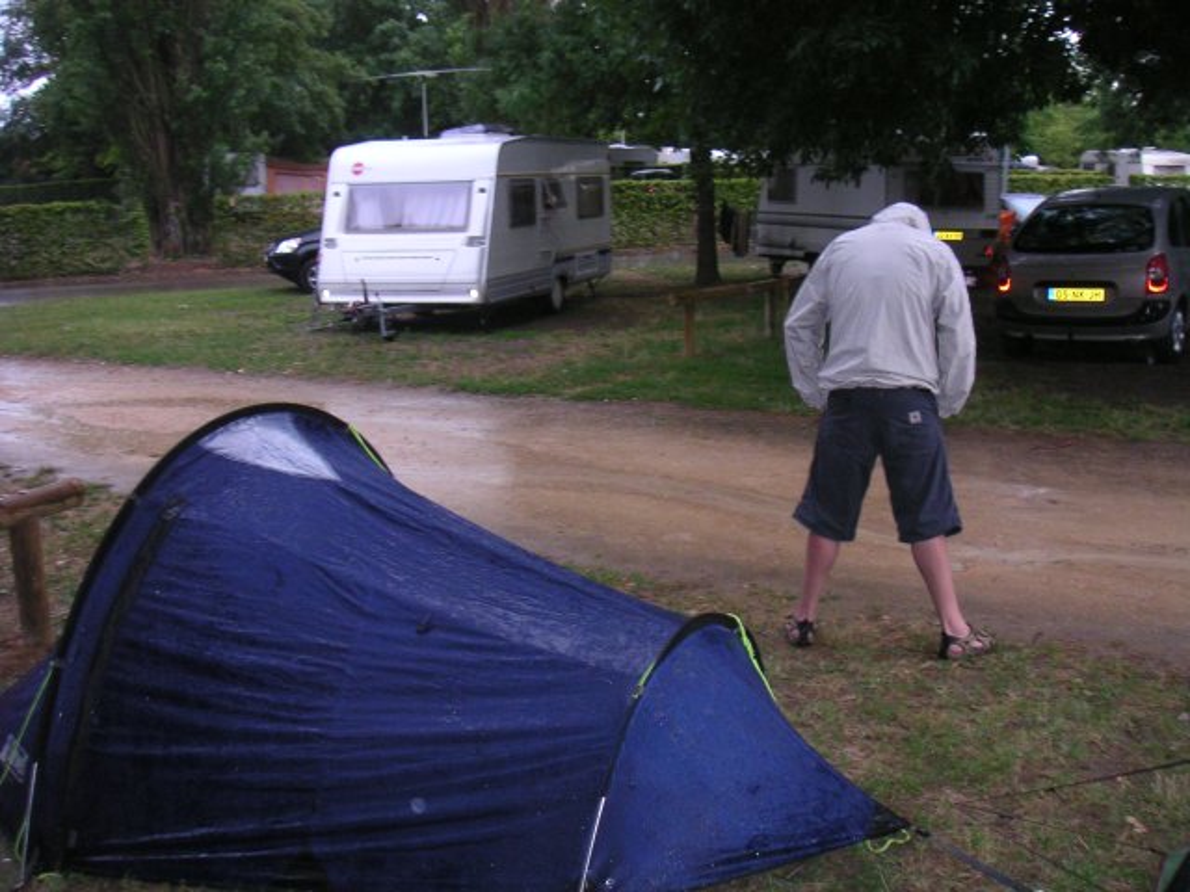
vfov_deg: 37.7
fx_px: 1306
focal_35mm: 38
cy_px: 446
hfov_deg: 49.0
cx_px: 595
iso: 160
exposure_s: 1/45
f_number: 2.8
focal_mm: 6
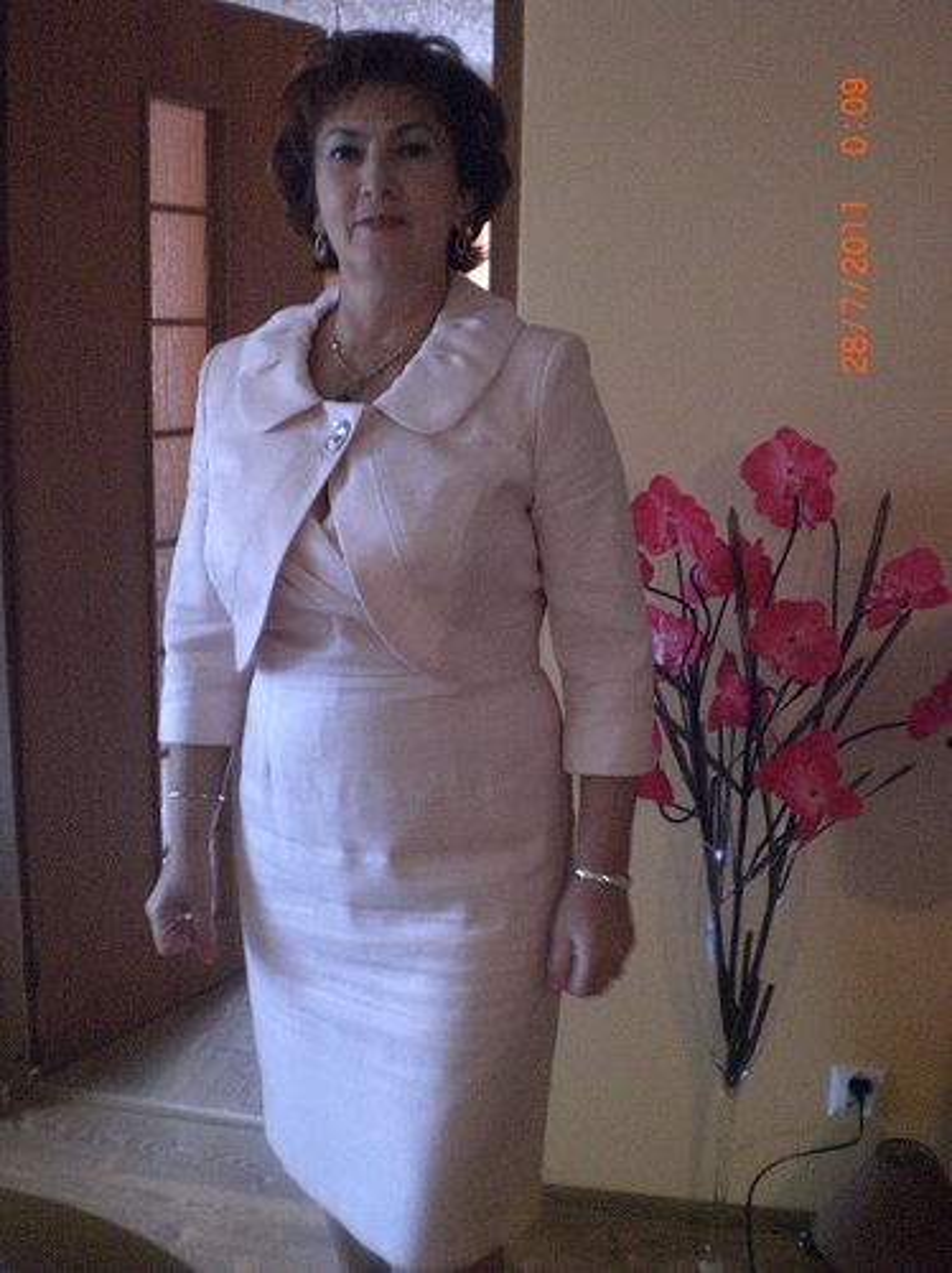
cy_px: 636
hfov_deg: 37.7
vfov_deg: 49.0
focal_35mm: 38
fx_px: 1396
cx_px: 476
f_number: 3.1
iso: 800
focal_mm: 6.3
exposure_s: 1/20
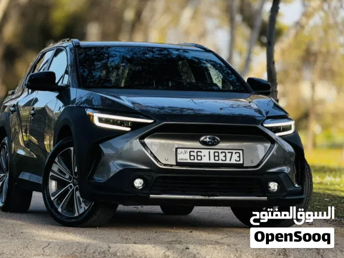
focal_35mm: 130
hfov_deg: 15.2
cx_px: 162
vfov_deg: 11.4
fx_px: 1292
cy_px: 122
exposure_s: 1/314
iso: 50
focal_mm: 15.66
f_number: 2.8
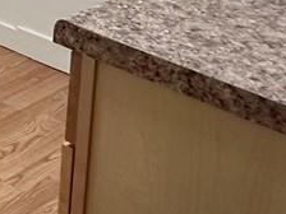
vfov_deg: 13.2
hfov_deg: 15.4
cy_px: -185
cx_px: -301
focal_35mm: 100
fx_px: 826
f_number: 2.2
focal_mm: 2.22
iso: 250
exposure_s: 1/60
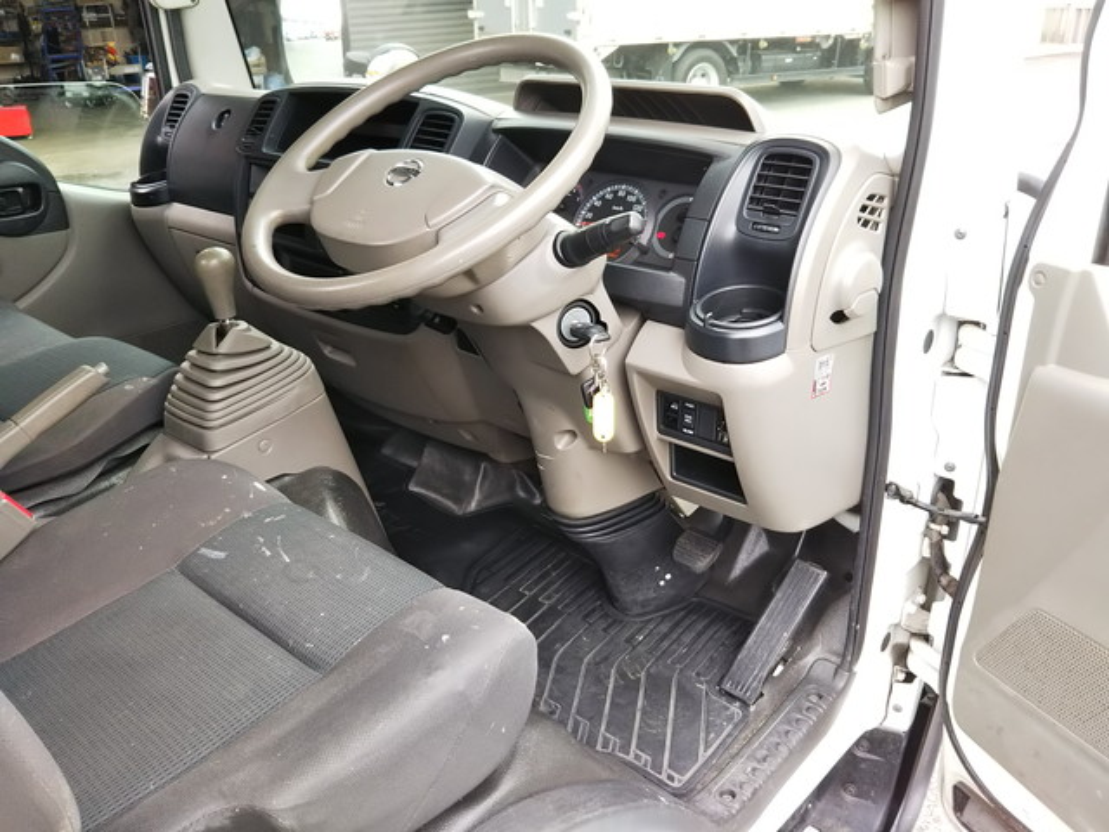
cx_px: 554
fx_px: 961
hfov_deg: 60.0
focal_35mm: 30
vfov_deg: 46.8
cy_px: 416
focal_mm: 4
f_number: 2.2
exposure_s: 1/60
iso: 50
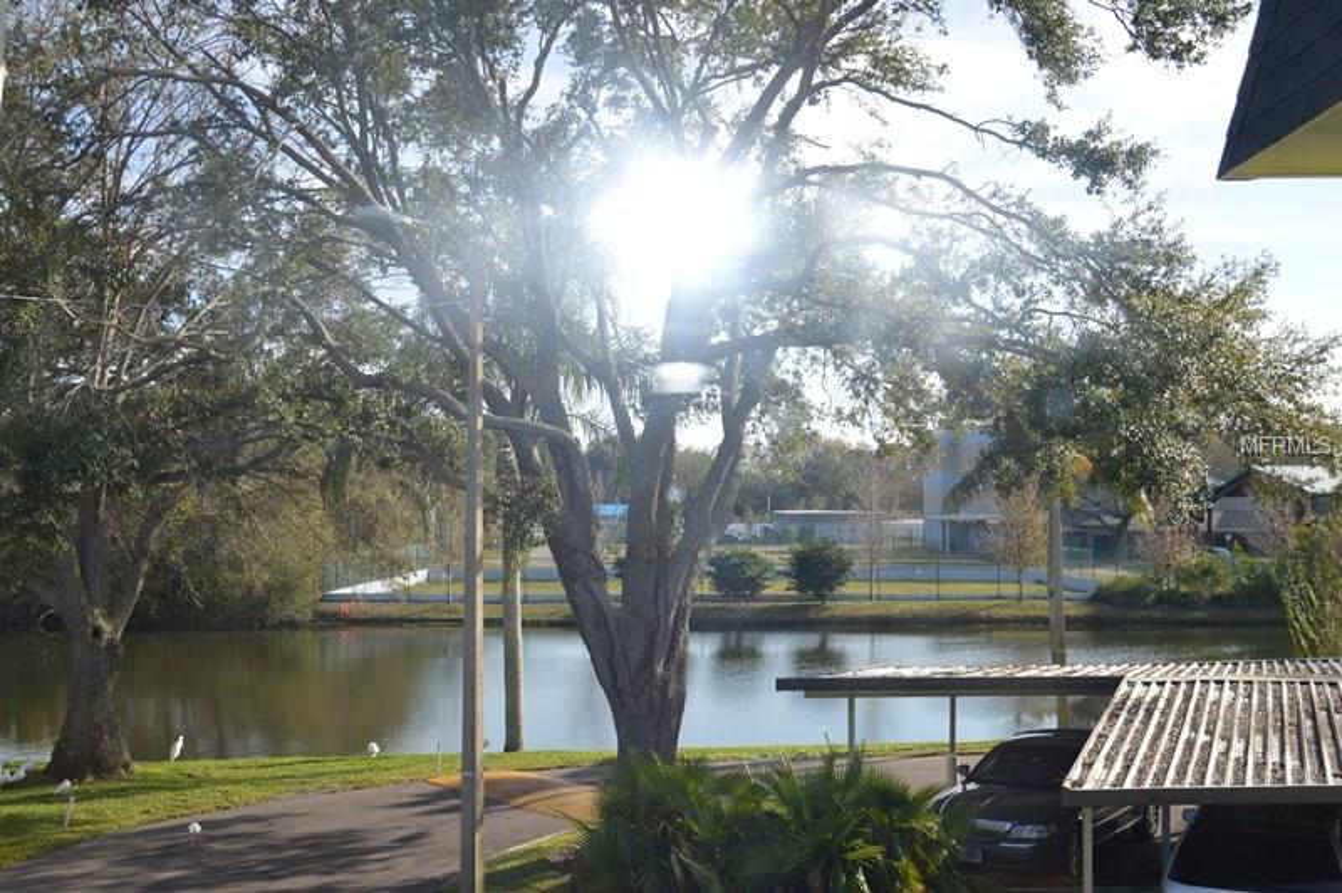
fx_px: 1453
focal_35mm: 39
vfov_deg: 34.2
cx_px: 671
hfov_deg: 49.6
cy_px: 446
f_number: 7.1
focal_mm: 26
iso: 100
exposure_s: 1/200
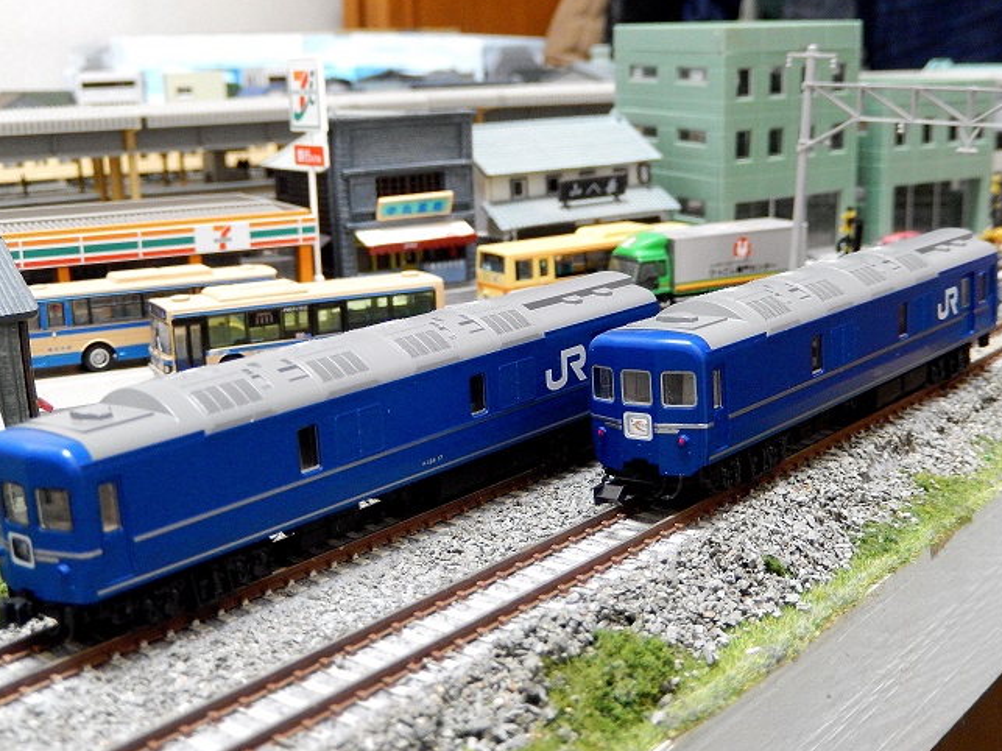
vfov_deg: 29.7
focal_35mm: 49
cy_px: 403
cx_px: 483
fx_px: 1418
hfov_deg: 38.9
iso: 800
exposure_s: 1/8
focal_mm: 8.1
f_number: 4.3
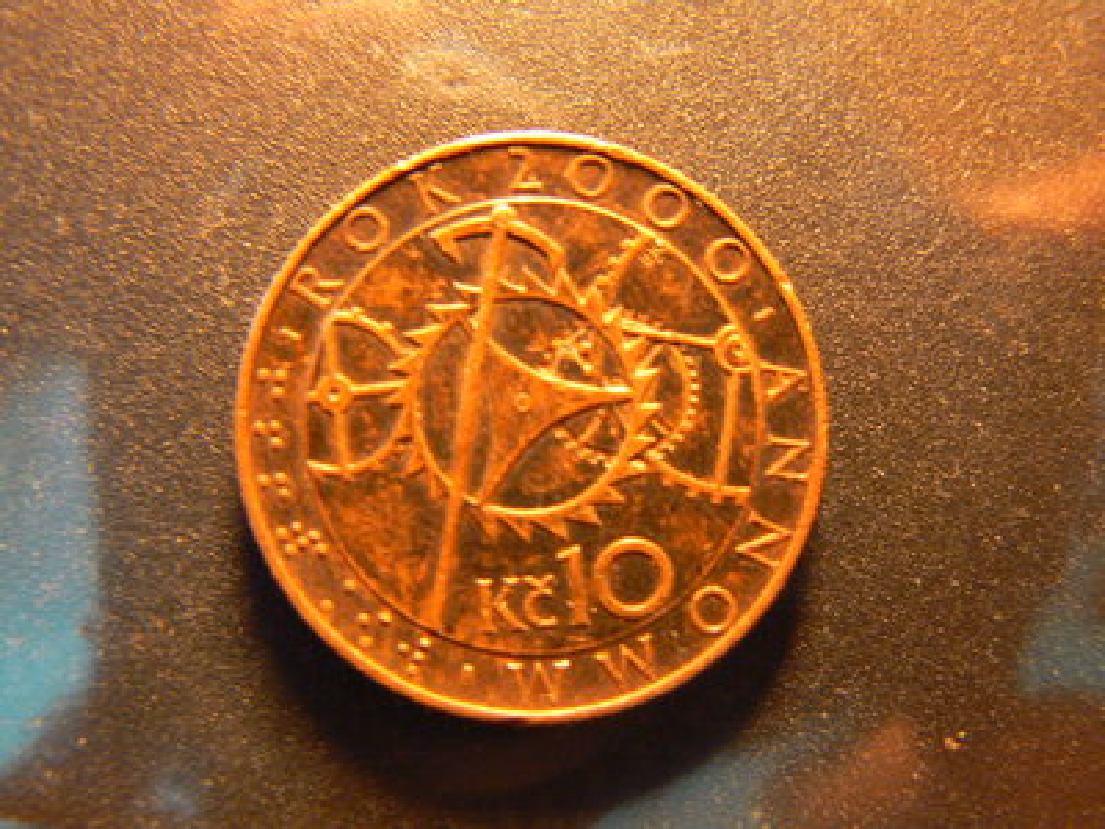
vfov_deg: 39.7
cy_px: 414
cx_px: 552
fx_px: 1149
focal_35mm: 36
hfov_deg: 51.4
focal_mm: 6
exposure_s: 1/10
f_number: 2.8
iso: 200
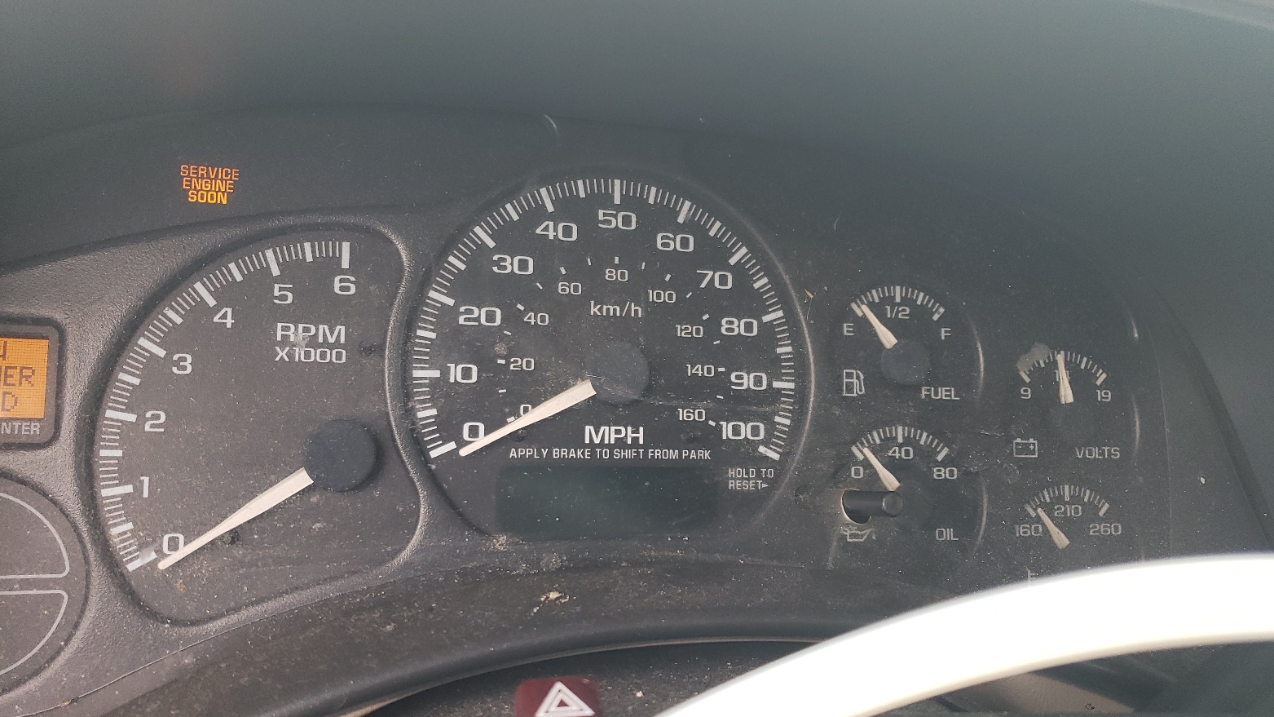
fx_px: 980
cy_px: 358
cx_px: 648
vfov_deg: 40.2
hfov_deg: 66.1
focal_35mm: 29
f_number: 1.5
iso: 84
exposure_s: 1/100
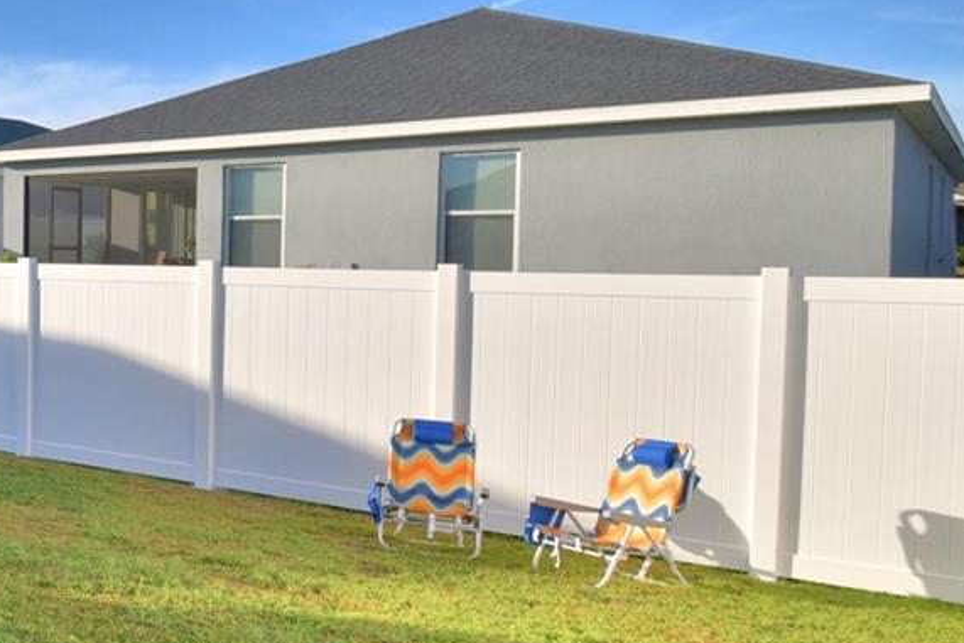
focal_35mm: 42
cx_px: -159
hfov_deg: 36.9
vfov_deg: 31.9
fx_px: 1125
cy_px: 299
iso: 100
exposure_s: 1/250
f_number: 10
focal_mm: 10
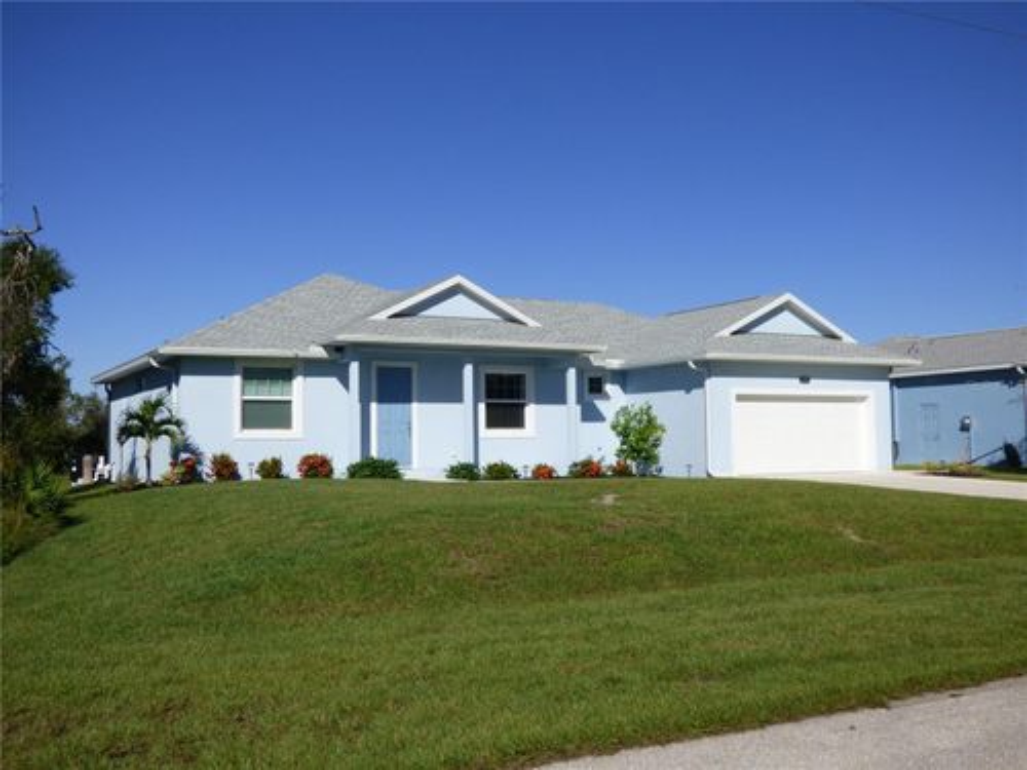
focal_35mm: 36
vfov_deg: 39.7
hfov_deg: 51.4
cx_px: 514
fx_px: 1068
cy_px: 385
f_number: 4.5
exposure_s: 1/1600
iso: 100
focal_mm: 6.18
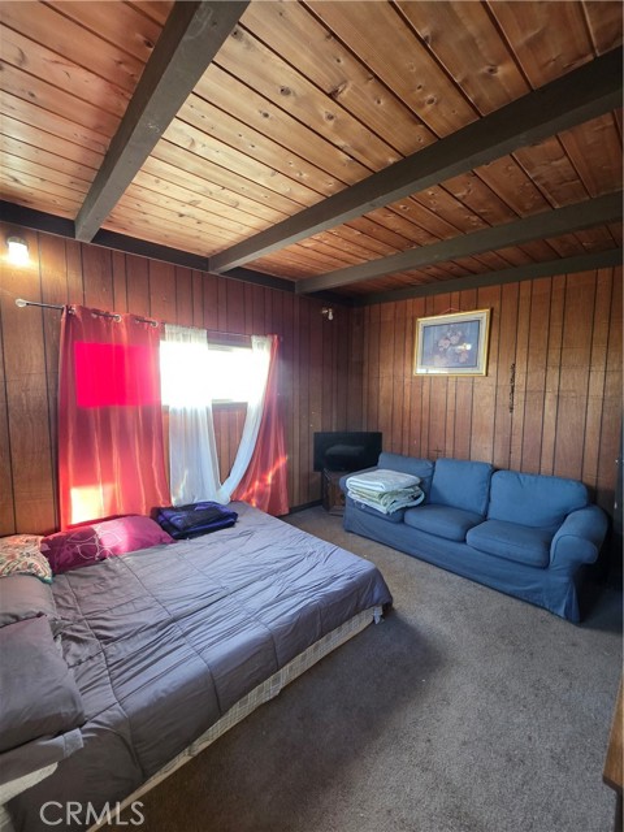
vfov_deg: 106.2
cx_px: 312
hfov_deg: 89.9
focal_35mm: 13
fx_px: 312
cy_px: 416
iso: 320
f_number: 1.9
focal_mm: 2.2
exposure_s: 1/60
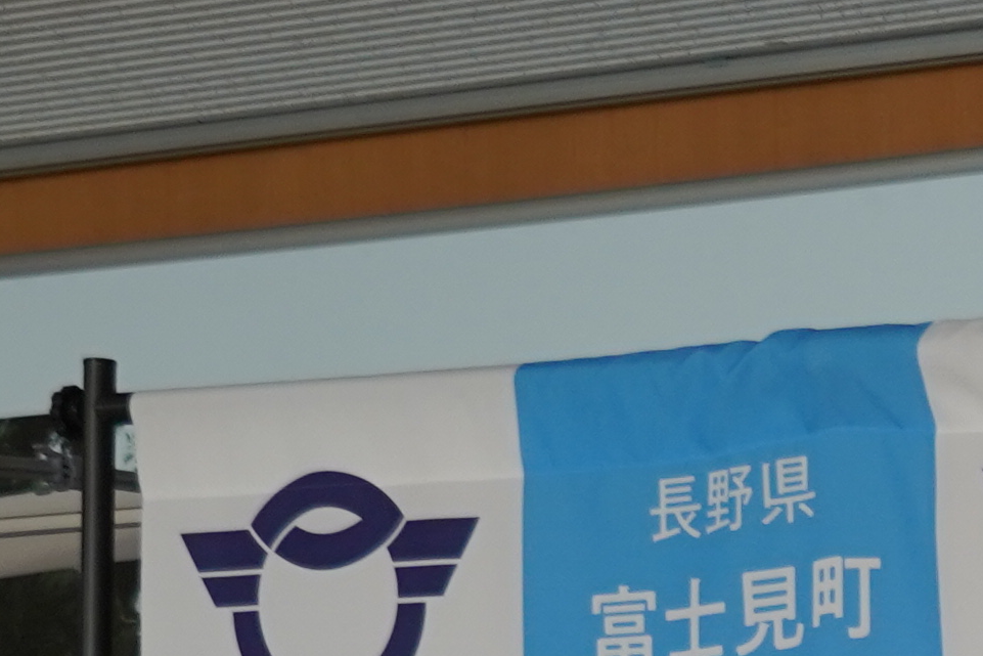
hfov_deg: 7.6
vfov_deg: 5.2
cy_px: 1756
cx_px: 2258
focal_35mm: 256
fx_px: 6991
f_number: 4.5
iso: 500
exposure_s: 1/160
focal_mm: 41
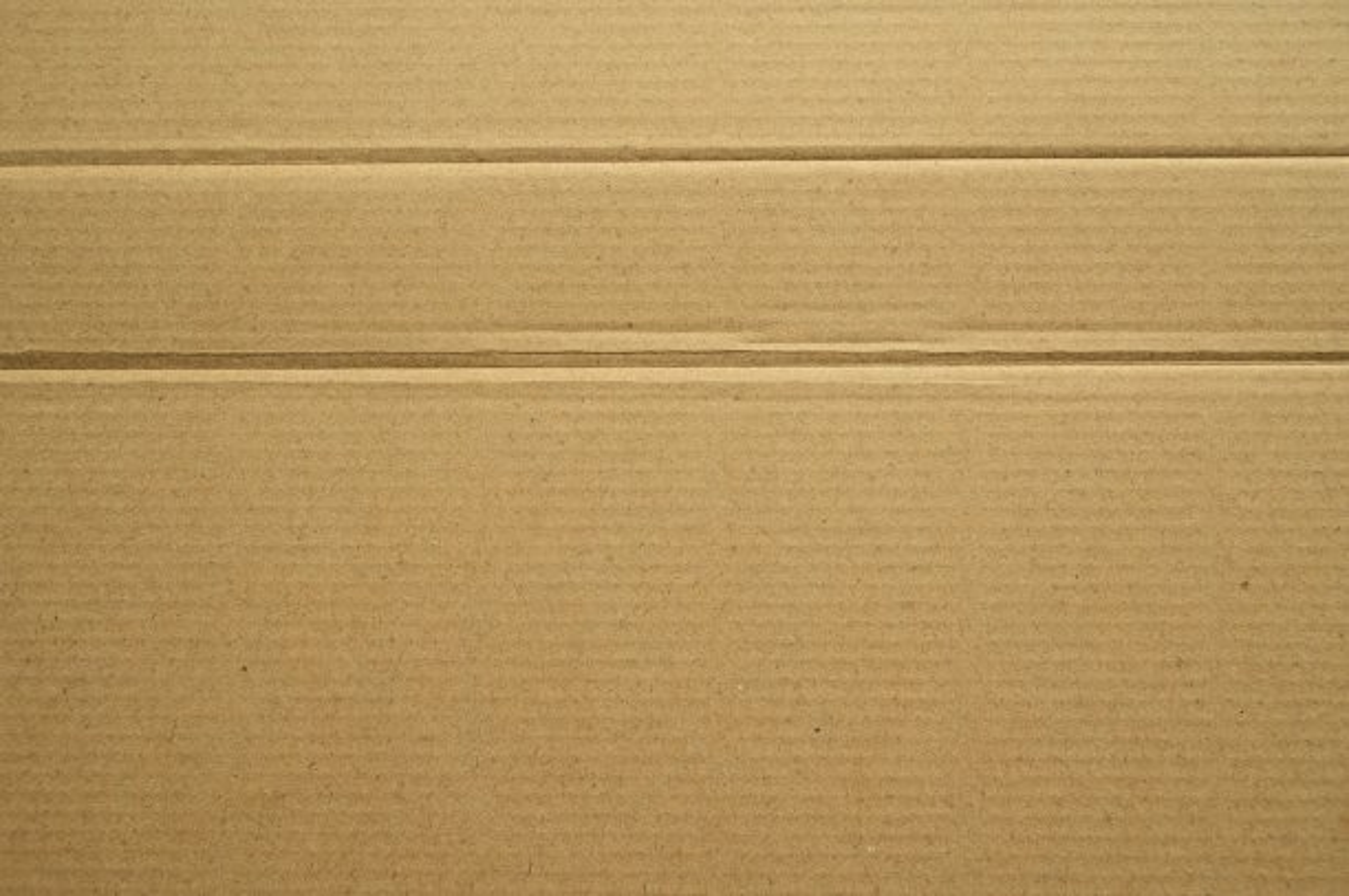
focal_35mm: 43
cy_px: 448
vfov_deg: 31.1
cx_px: 674
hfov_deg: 45.5
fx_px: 1610
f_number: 8
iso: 640
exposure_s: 1/125
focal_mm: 43
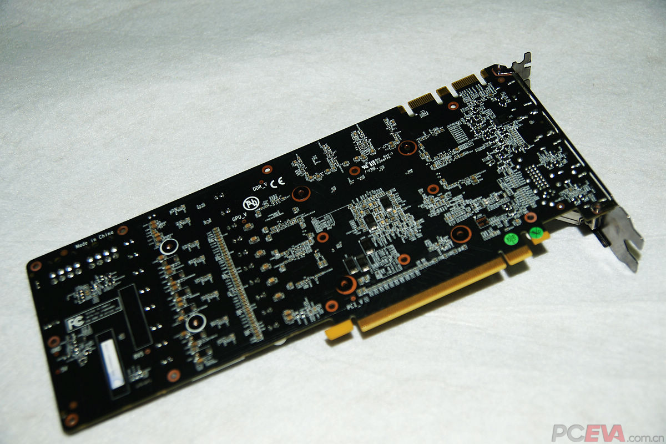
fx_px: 832
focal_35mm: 45
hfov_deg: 43.6
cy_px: 222
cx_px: 333
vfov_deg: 29.9
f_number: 3.2
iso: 100
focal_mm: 30
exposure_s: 1/5
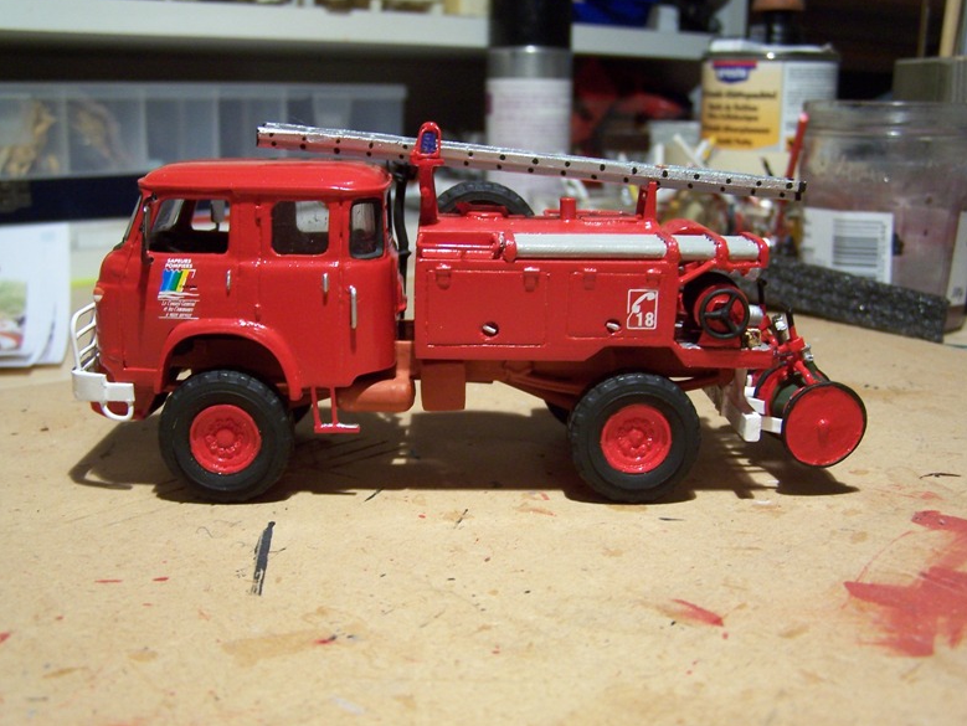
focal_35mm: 39
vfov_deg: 36.8
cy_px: 356
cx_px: 475
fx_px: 1090
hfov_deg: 47.8
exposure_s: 1/30
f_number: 2.8
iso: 140
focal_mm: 6.3
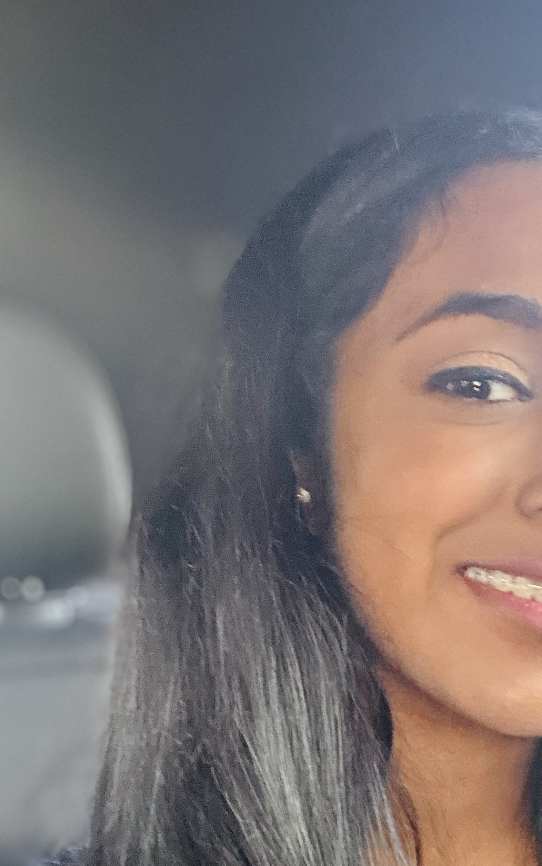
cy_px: 575
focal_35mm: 54
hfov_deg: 23.0
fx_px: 1276
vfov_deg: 37.1
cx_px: 539
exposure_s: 1/60
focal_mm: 2.69
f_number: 1.9
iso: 200
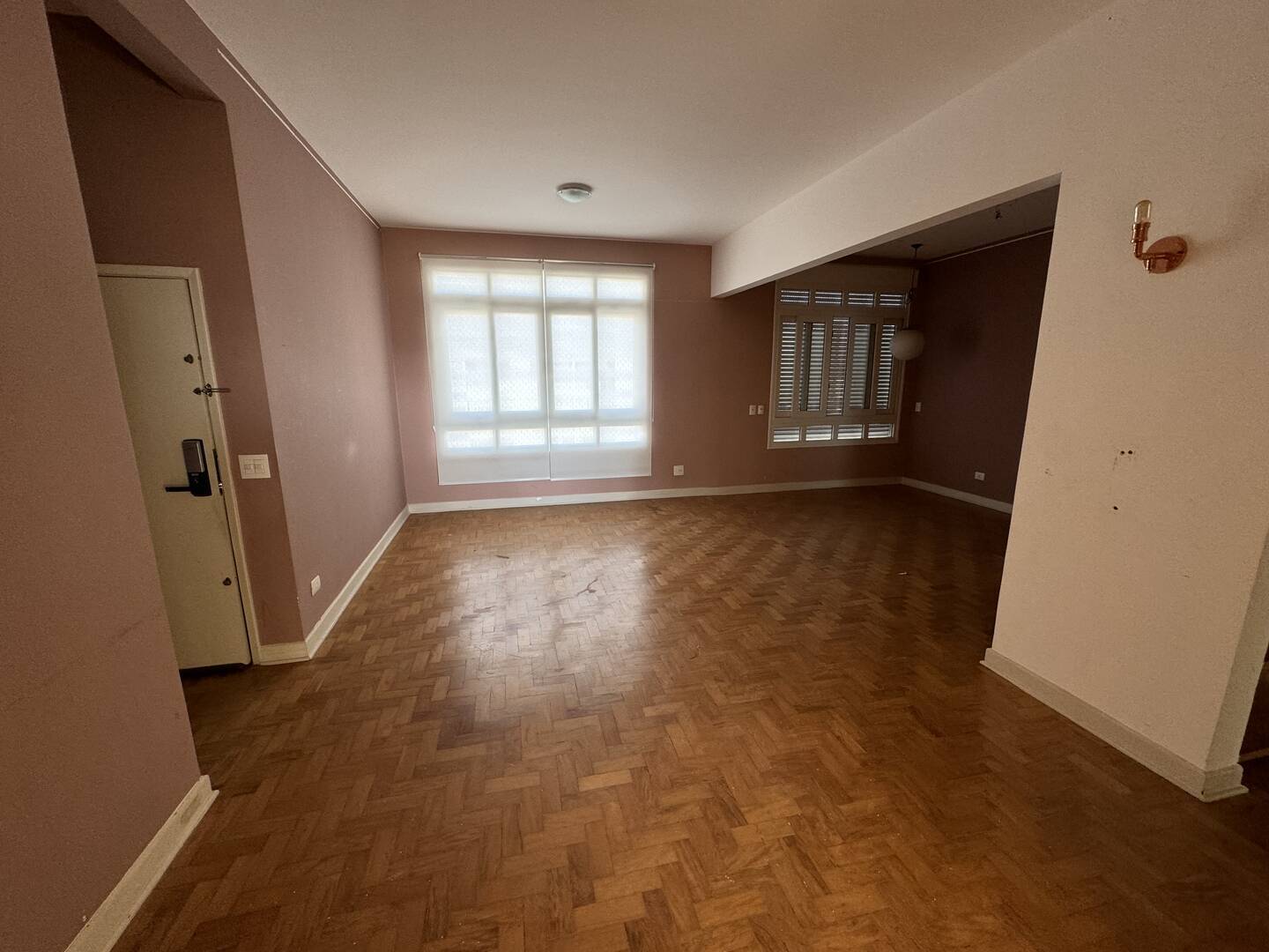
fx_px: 513
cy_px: 476
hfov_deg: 102.1
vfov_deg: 85.7
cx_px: 634
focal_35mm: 14
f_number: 2.2
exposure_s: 1/99
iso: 160
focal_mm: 2.22
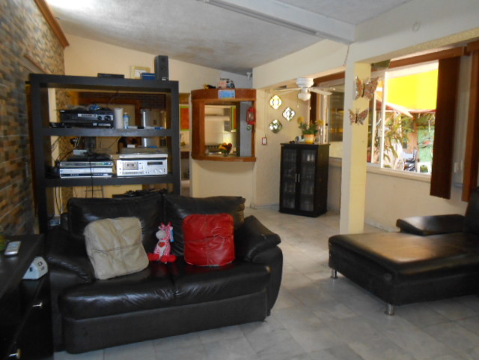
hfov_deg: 67.3
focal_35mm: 26
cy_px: 180
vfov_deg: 53.1
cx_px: 240
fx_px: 360
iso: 320
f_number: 3.5
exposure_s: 1/25
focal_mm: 4.6
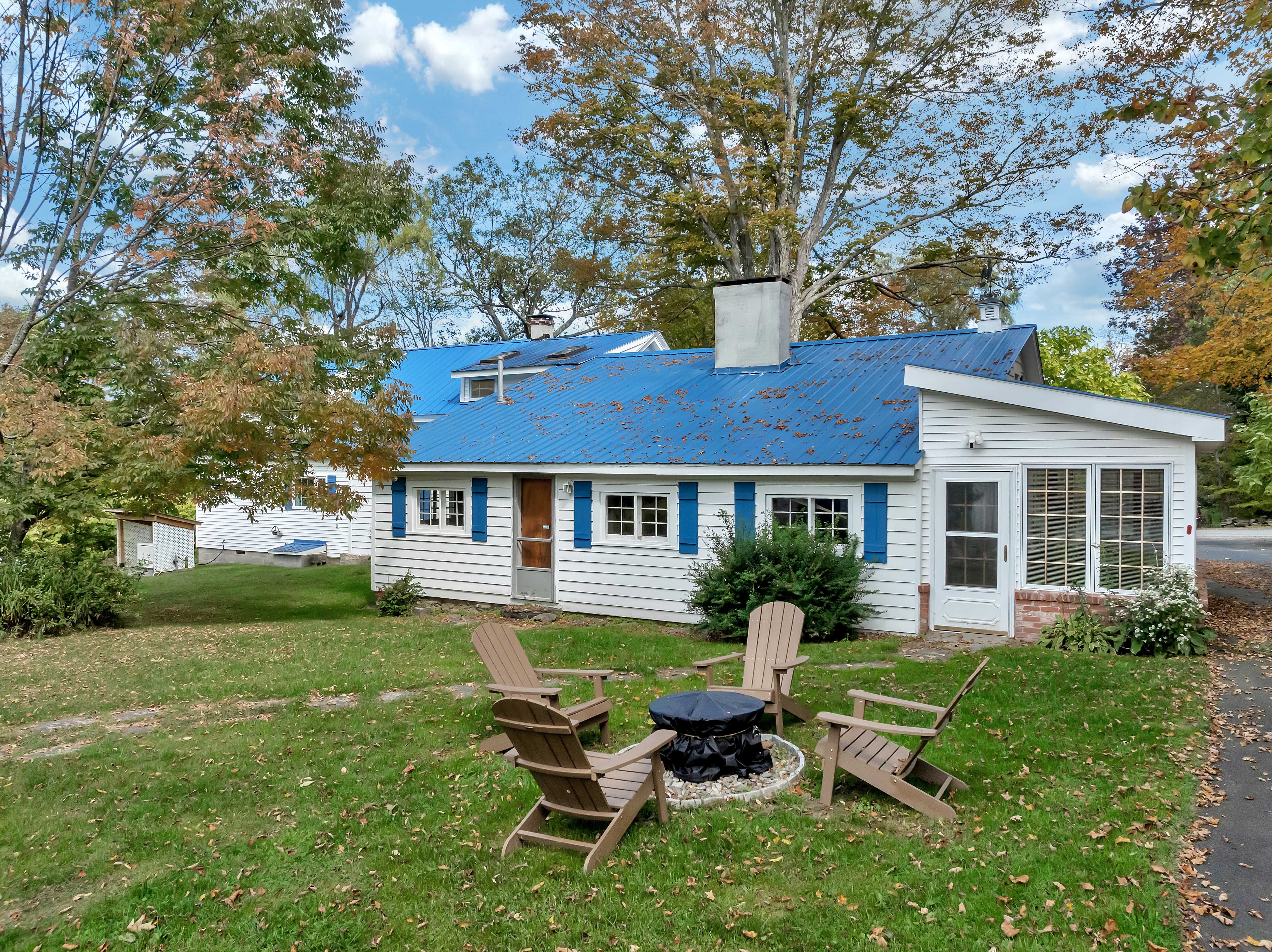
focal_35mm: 24
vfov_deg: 56.8
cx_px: 636
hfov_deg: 71.6
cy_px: 476
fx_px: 881
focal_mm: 12.29
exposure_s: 1/240
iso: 400
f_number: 9
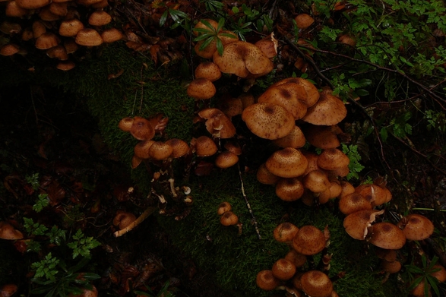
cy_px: 147
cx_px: 225
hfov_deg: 39.6
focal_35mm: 50
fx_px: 619
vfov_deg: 27.0
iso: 160
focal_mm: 7
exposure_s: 1/30
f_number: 3.3
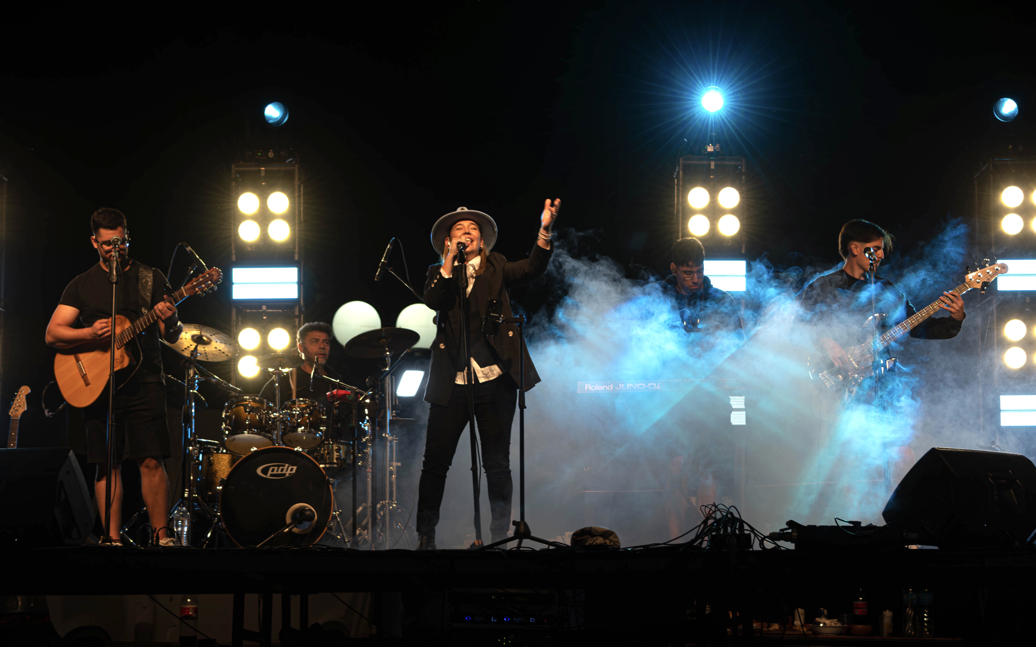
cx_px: 521
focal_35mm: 108
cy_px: 304
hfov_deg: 19.3
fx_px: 3049
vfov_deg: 12.1
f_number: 5.6
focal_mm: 70
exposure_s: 1/125
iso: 160
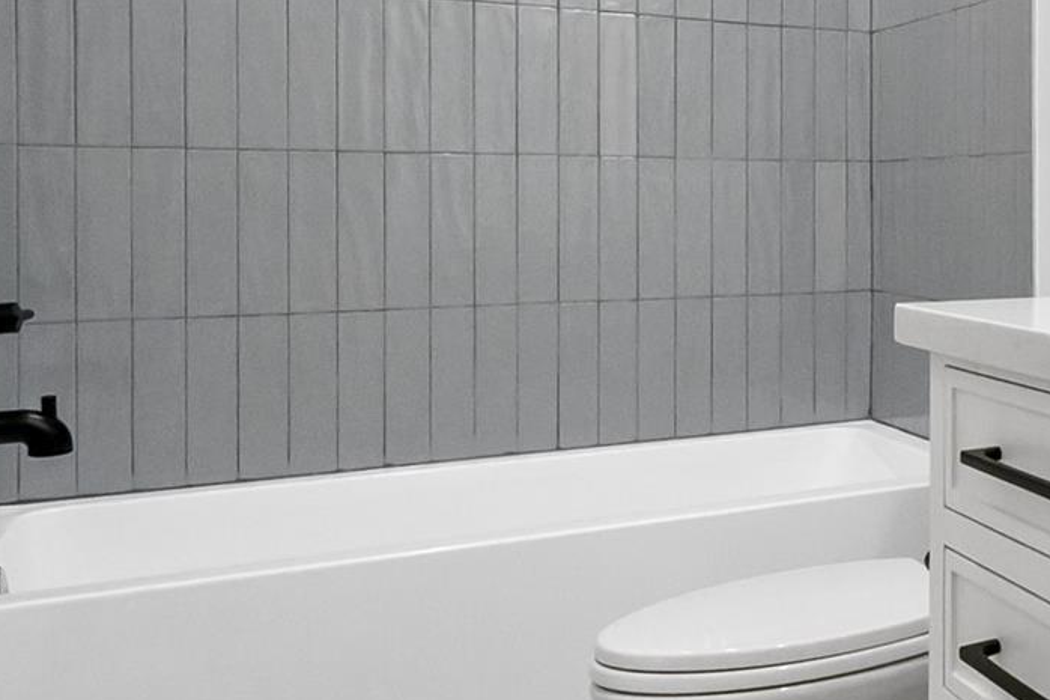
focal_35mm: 44
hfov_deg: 33.7
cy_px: 207
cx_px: 1330
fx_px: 1283
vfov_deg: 30.2
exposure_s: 1/80
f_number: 10
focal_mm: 10
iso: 2500
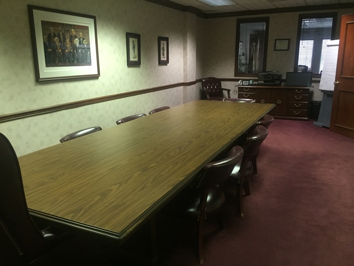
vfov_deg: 48.2
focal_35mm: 29
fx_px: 297
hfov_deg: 61.7
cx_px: 177
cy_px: 133
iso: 200
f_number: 2.2
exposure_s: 1/30
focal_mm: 4.15
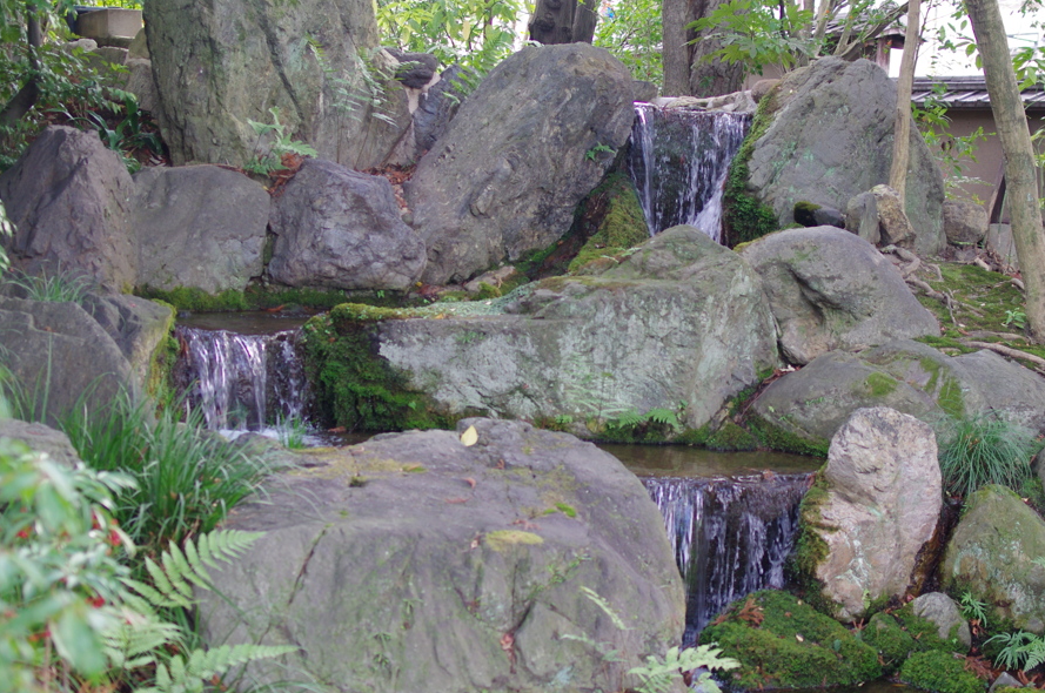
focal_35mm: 53
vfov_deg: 25.4
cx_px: 582
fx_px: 1536
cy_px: 324
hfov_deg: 37.5
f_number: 2.8
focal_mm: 31
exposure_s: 1/100
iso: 400
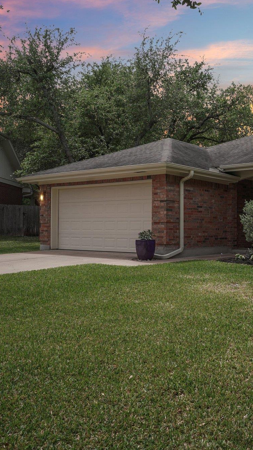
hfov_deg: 30.9
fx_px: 393
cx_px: 292
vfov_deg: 59.6
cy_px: 224
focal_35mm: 33
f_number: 8
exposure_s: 1/500
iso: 400
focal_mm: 20.6
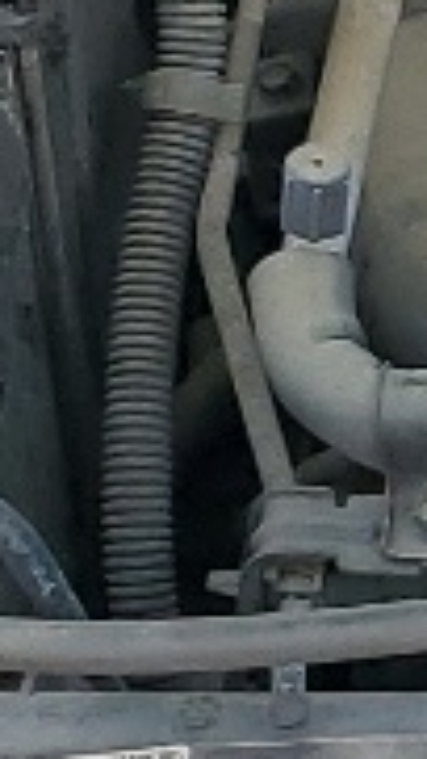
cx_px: 1310
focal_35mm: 250
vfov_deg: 8.6
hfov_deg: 4.6
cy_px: 310
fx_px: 5025
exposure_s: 1/667
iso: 50
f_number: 1.5
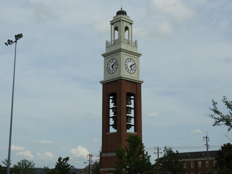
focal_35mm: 60
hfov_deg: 32.2
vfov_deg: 24.4
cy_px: 87
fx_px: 402
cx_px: 116
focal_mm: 10.7
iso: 100
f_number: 4.2
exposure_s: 1/1600
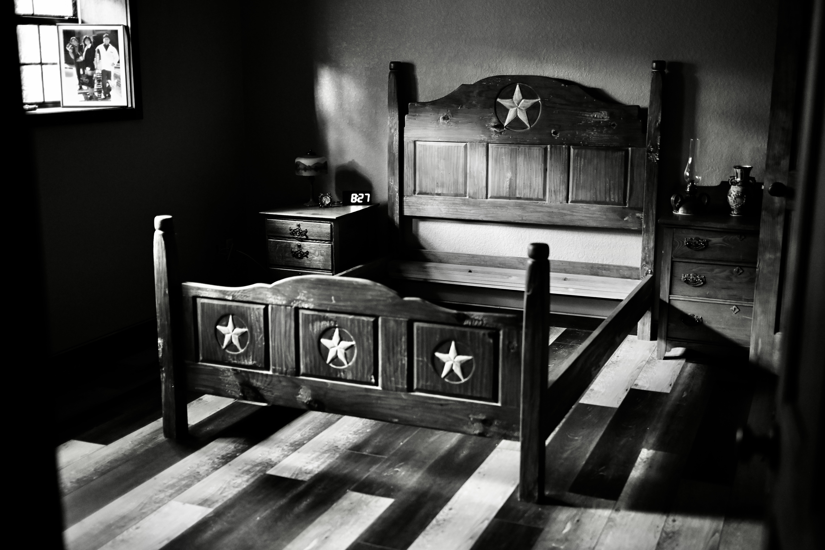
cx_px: 412
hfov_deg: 48.5
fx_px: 917
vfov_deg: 33.4
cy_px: 275
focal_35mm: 40
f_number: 2
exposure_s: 1/4
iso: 3200
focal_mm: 40
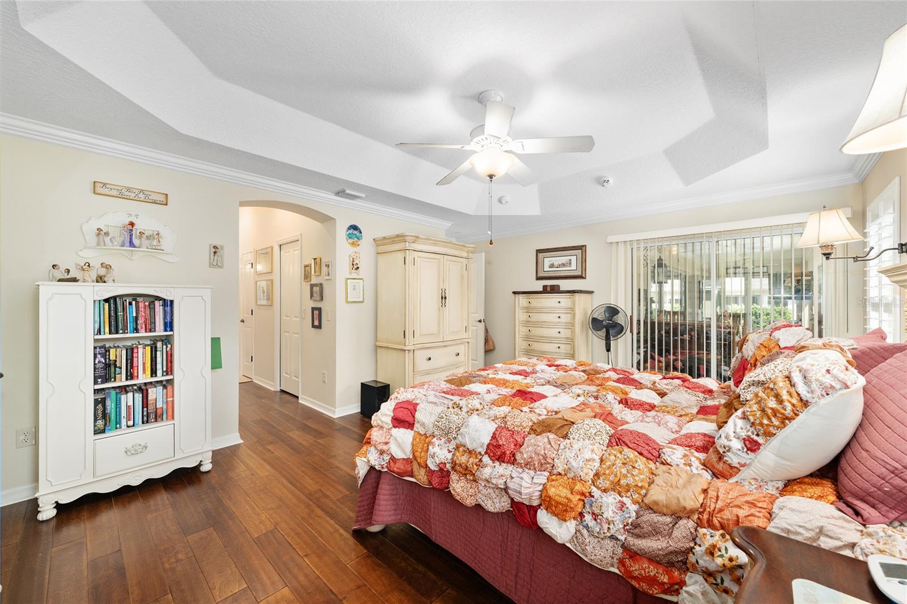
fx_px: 353
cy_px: 302
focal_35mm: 14
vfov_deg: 81.2
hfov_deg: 104.3
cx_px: 454
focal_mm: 14
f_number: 7.1
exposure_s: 1/13
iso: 500
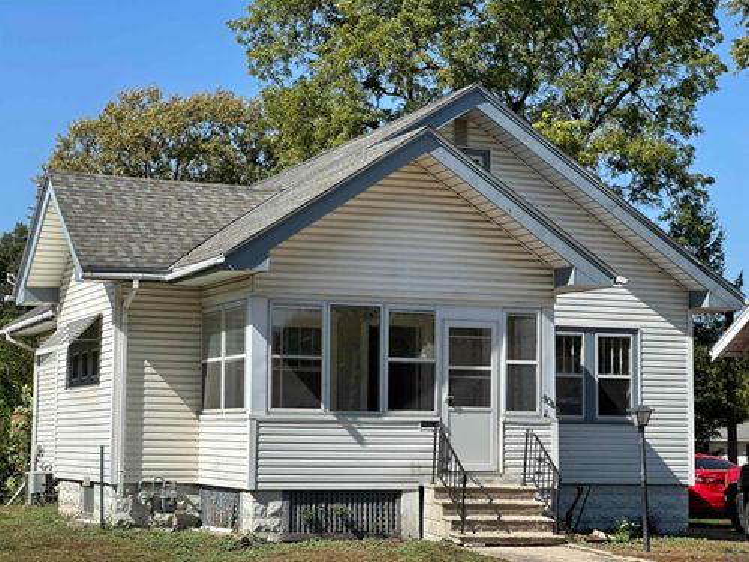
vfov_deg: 19.1
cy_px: 281
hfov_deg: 25.3
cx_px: 374
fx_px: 1666
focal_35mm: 77
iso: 32
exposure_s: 1/558
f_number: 2.8
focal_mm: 9
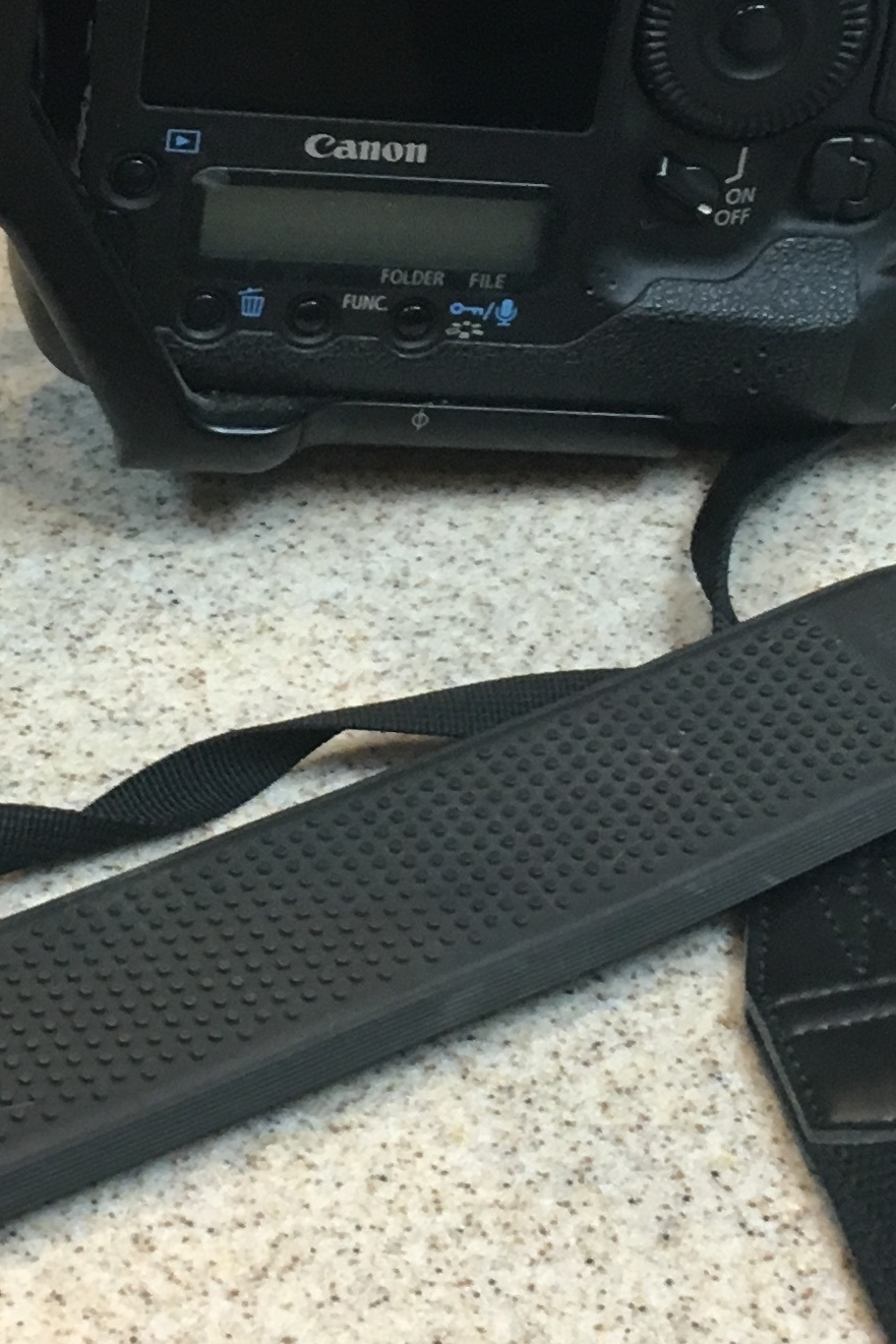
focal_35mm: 92
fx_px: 3435
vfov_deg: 22.0
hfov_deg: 14.9
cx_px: 522
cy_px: 339
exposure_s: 1/30
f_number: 2.2
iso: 100
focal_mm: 4.15
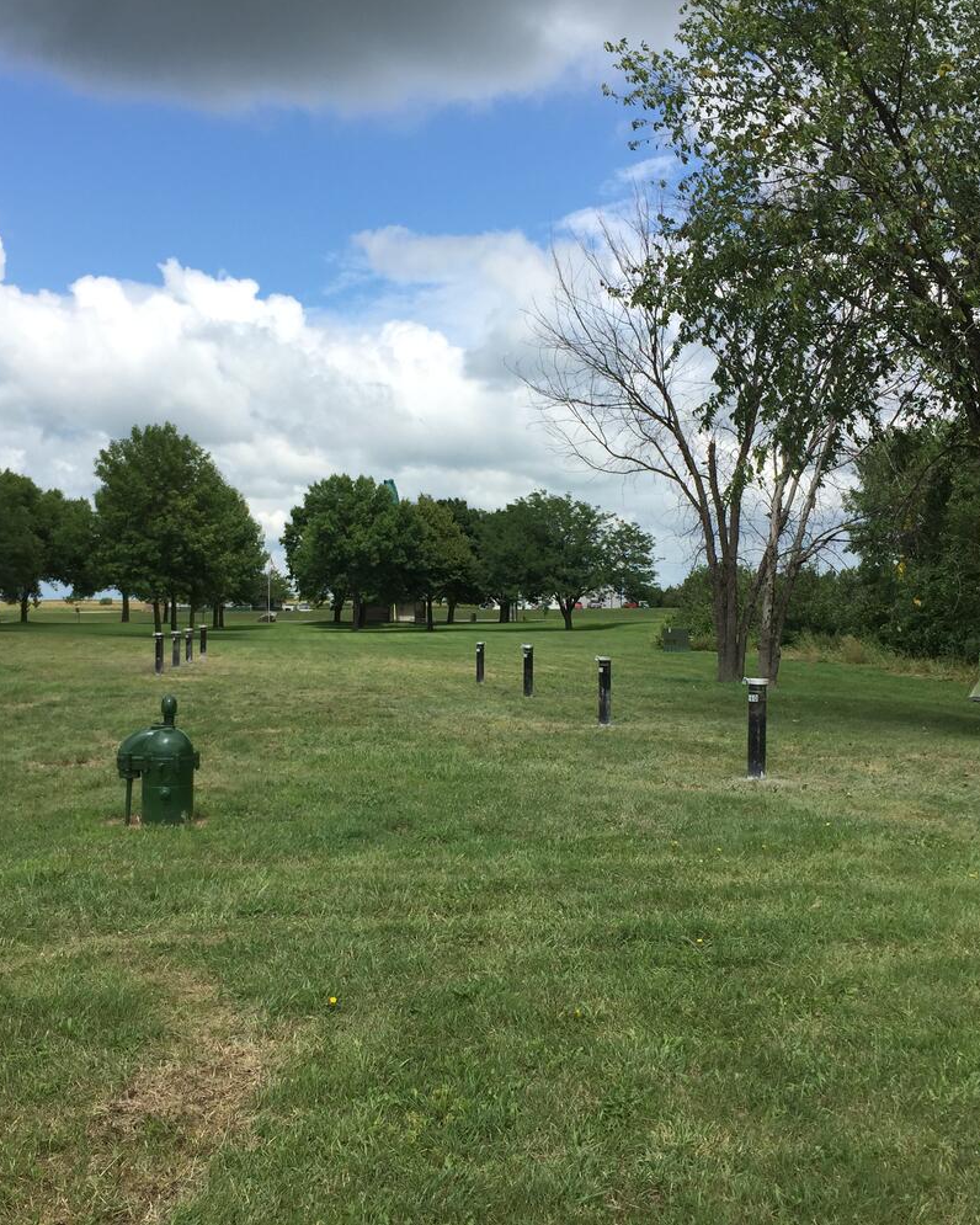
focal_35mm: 38
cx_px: 442
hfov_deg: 39.1
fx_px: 1378
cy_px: 609
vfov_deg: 47.9
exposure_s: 1/1522
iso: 32
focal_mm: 4.15
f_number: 2.2
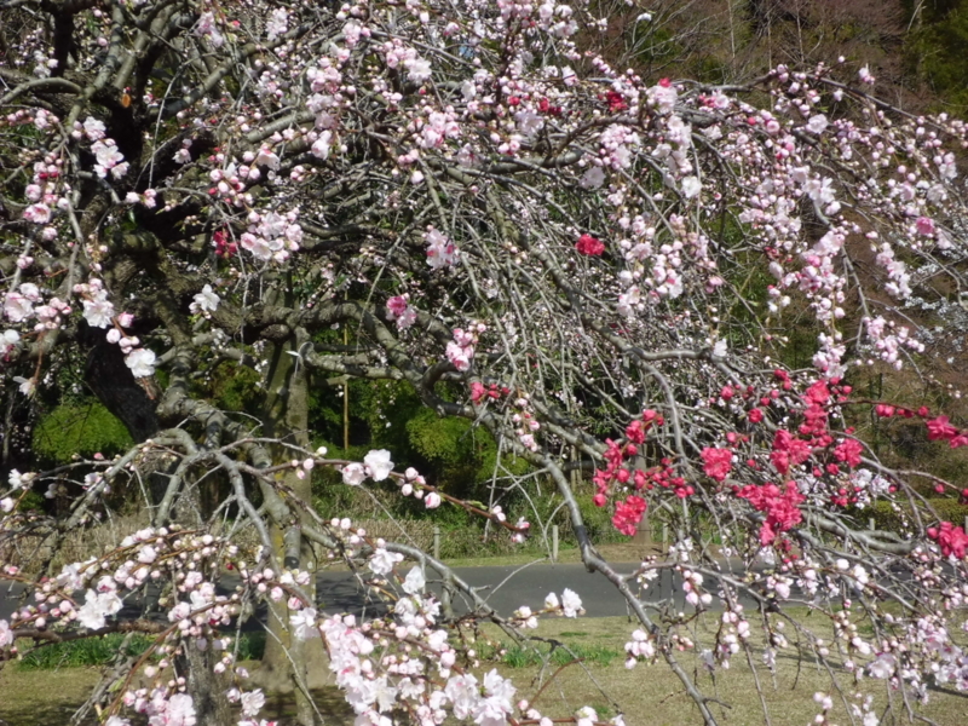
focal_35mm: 47
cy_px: 363
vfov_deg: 30.9
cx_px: 484
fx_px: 1314
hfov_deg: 40.4
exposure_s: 1/1000
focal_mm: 8.3
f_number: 3.4
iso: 64
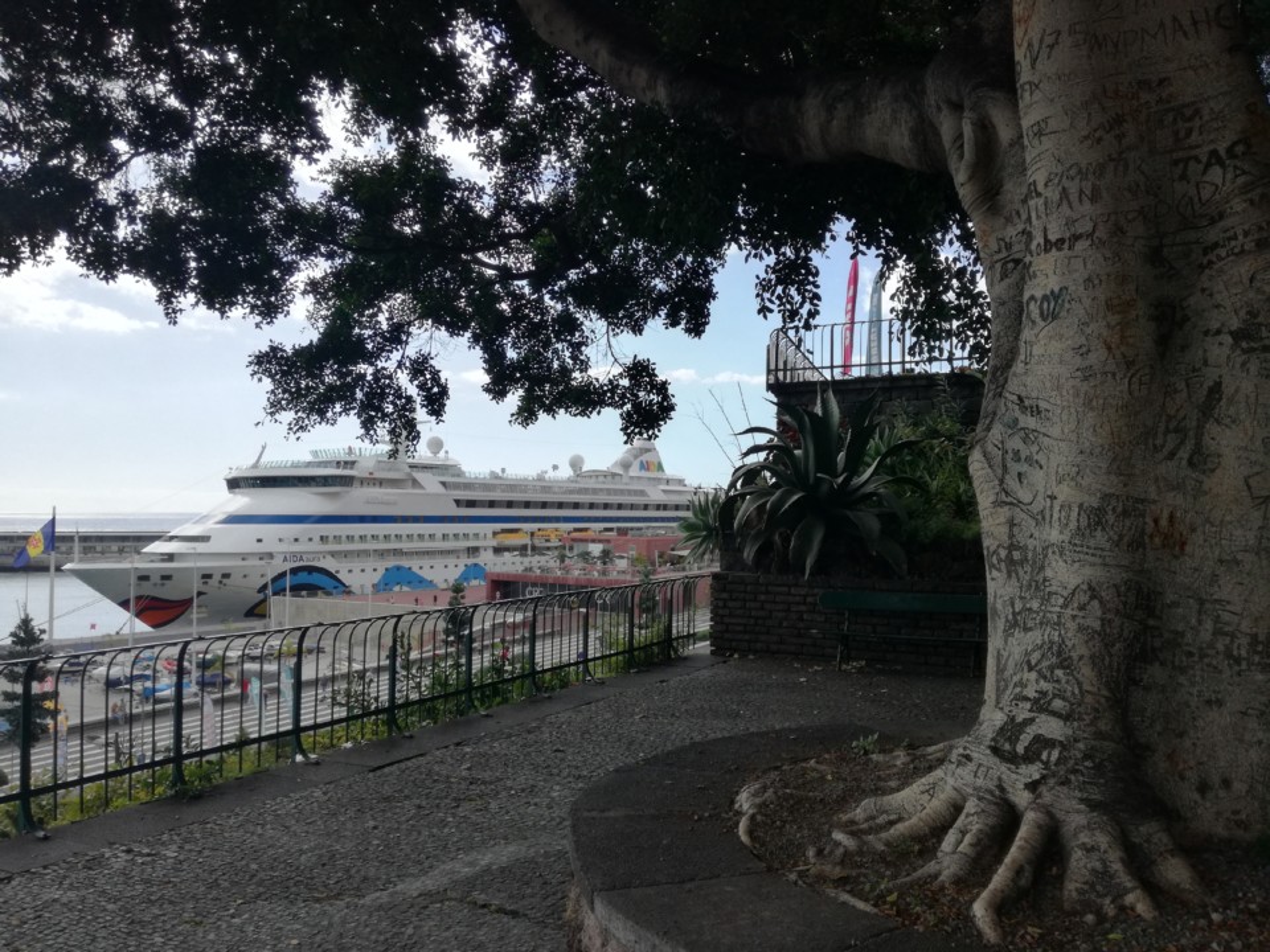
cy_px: 476
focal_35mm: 27
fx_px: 991
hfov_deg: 65.3
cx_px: 635
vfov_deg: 51.4
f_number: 2
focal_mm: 3.79
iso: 50
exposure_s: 1/1066
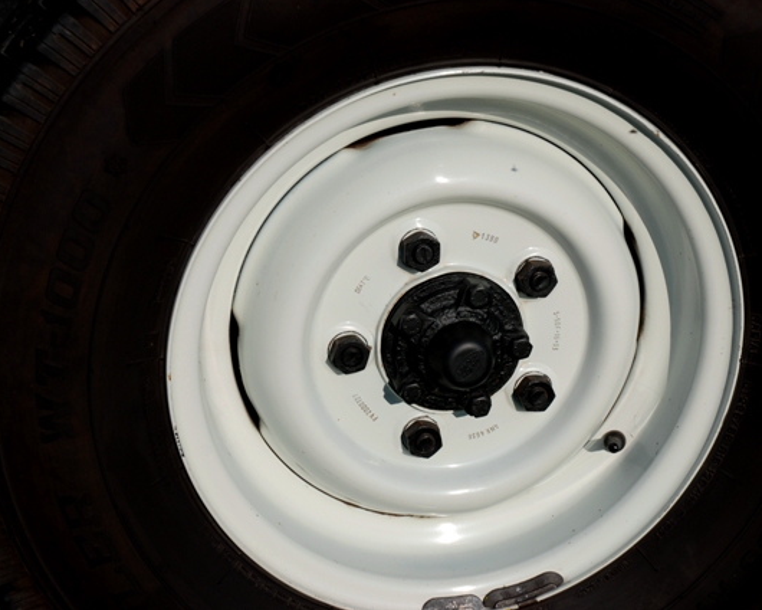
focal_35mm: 68
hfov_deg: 27.9
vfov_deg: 22.5
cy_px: 304
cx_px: 430
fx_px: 1534
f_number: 9
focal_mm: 40
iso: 100
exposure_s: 1/320
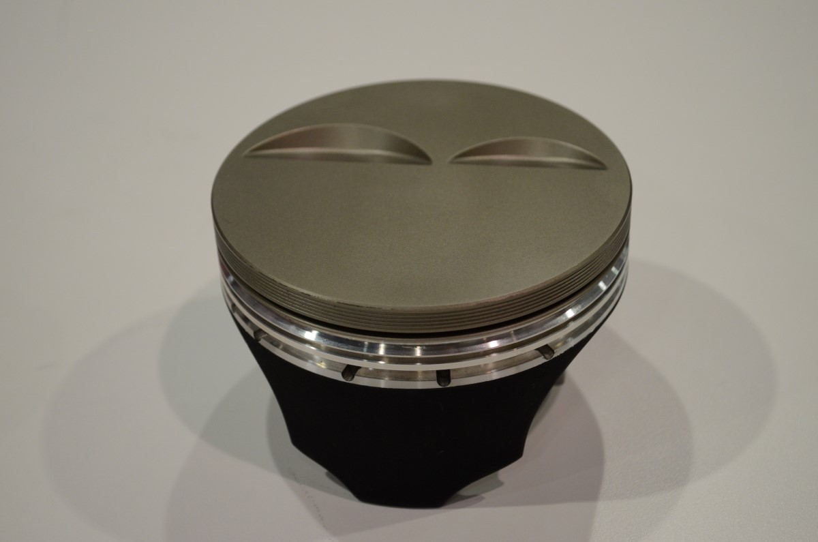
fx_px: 1497
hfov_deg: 30.6
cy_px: 271
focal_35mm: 66
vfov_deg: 20.5
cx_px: 409
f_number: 5.3
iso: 1250
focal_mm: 44
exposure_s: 1/200
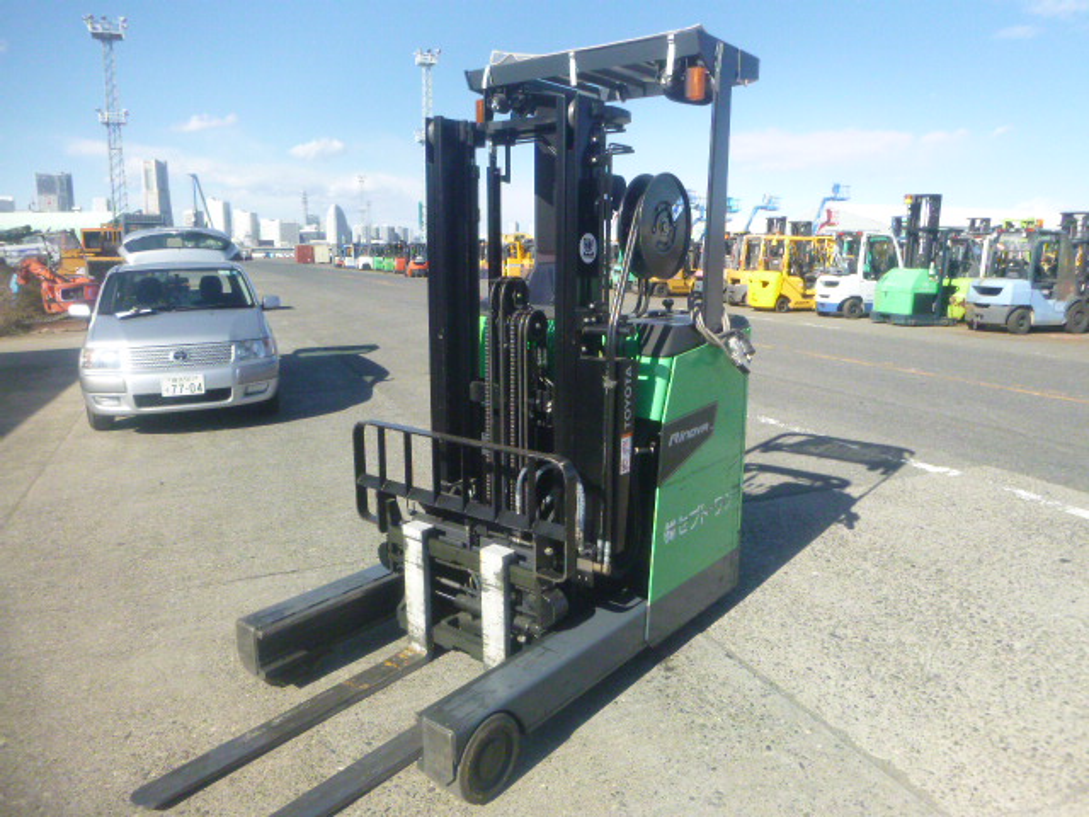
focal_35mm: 25
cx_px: 544
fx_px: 786
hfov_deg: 69.4
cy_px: 408
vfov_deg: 54.9
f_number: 9
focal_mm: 4.5
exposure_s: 1/1300
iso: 400
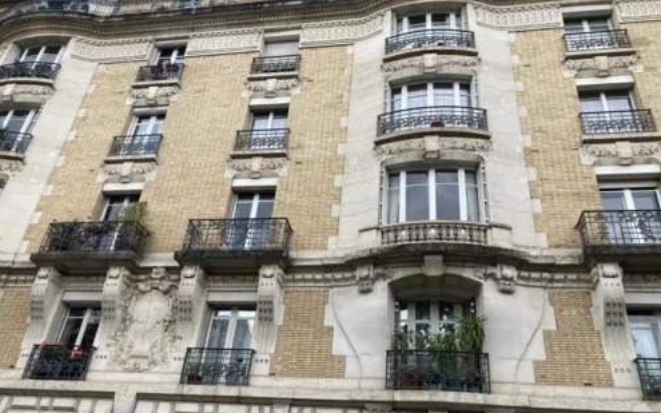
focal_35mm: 30
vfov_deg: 41.8
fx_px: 540
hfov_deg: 62.9
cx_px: 331
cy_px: 228
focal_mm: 3.99
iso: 20
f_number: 1.8
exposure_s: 1/262
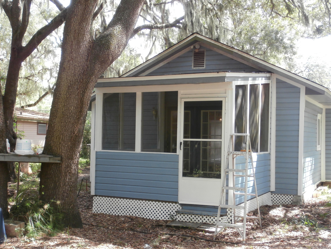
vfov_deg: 30.9
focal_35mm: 47
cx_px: 166
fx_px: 449
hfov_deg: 40.4
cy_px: 124
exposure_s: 1/80
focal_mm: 8.29
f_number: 4.2
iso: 200
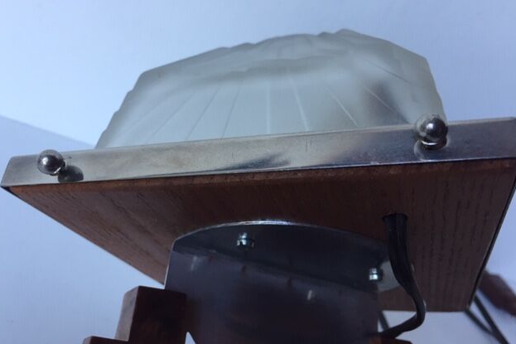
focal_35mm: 31
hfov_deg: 60.3
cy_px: 159
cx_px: 258
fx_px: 444
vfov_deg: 42.3
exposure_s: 1/33
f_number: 2.2
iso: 40
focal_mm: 4.15
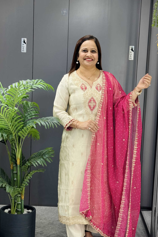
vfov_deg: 31.8
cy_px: 138
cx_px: 89
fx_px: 415
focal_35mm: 63
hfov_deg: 21.6
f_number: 1.78
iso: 50
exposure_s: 1/121
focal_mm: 6.76
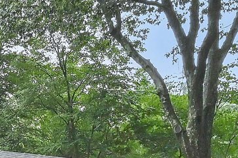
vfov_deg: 13.6
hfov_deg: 15.6
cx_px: -287
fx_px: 601
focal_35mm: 91
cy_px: 270
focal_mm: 16
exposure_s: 1/125
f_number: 8
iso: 800
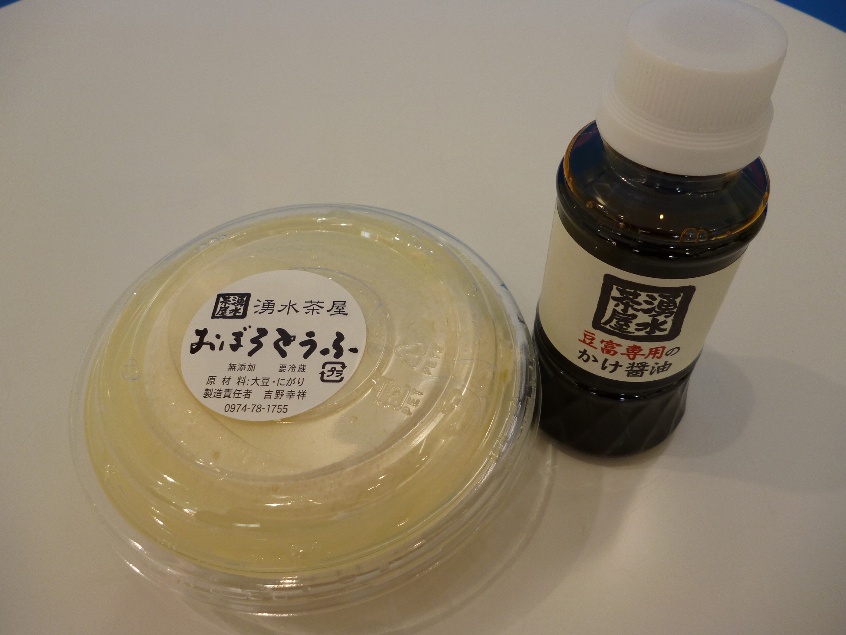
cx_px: 423
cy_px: 318
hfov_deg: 63.4
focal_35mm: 28
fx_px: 684
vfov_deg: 49.7
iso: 100
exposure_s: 1/80
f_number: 3.1
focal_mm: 5
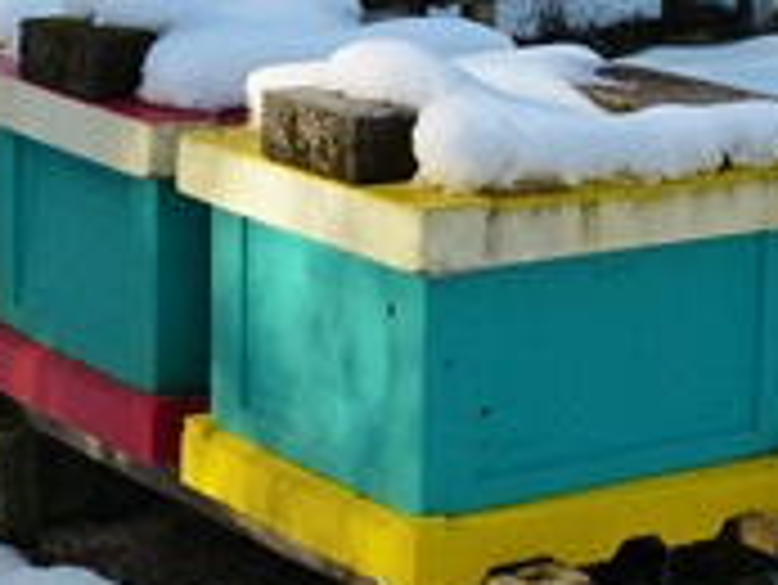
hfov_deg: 14.8
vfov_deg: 11.2
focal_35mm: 132
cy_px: 216
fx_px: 2969
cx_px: 661
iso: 200
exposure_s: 1/800
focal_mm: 8.7
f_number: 3.2
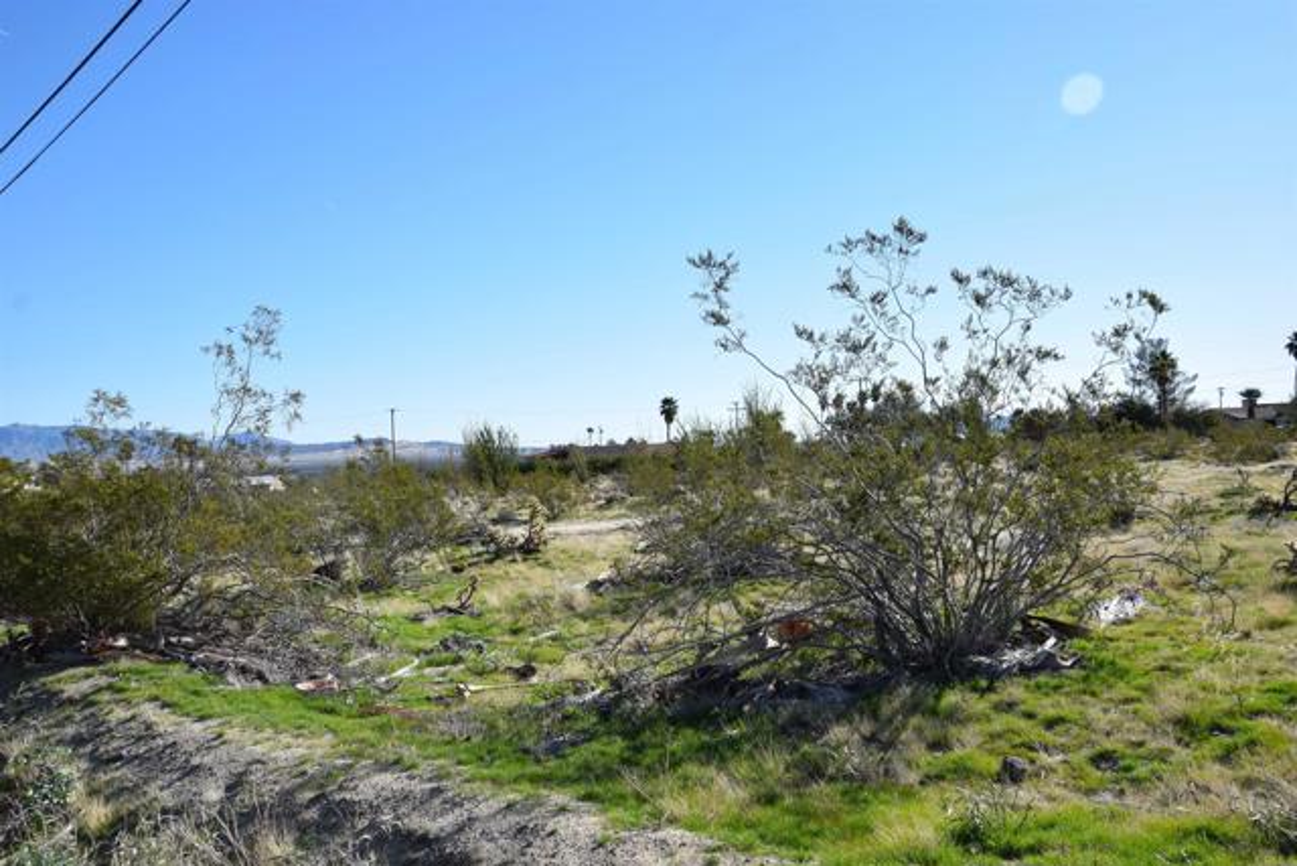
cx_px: 648
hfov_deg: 57.2
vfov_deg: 40.0
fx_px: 1189
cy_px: 433
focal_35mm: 33
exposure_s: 1/320
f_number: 9
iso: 200
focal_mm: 22
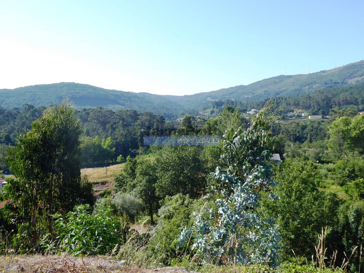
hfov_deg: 58.4
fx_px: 326
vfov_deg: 45.4
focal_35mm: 31
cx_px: 182
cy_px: 136
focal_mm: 5.4
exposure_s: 1/320
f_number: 3.5
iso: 80
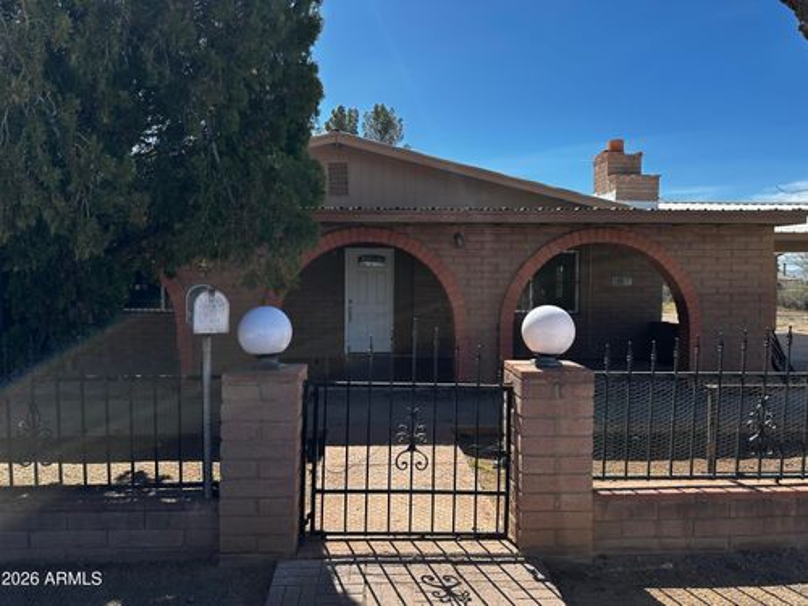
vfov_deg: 56.8
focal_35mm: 24
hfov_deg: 71.6
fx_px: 560
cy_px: 303
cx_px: 404
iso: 80
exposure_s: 1/2882
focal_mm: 6.86
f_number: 1.78
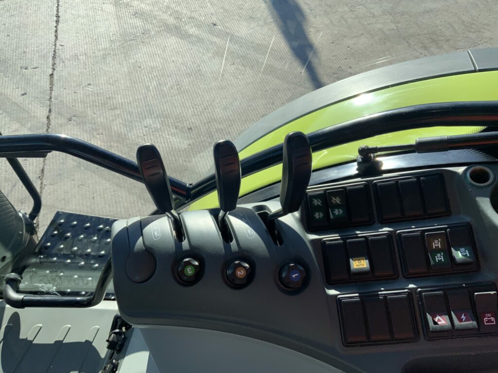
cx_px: 249
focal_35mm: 29
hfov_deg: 61.7
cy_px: 186
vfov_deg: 48.2
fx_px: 417
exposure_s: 1/749
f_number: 1.8
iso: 16
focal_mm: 3
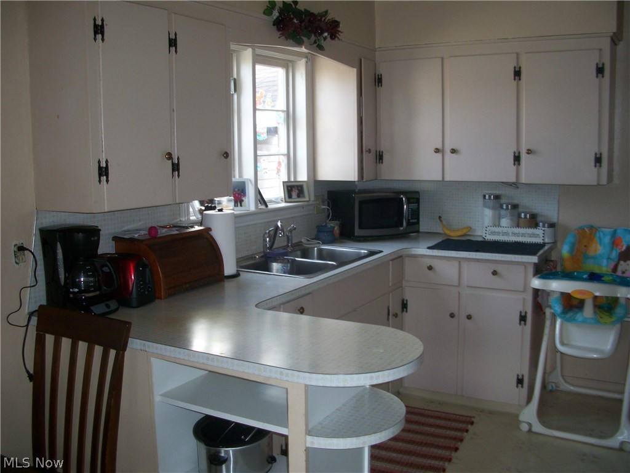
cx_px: 315
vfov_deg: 40.7
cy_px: 236
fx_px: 637
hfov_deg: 52.6
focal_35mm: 35
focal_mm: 6.3
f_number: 3.1
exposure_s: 1/30
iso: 80
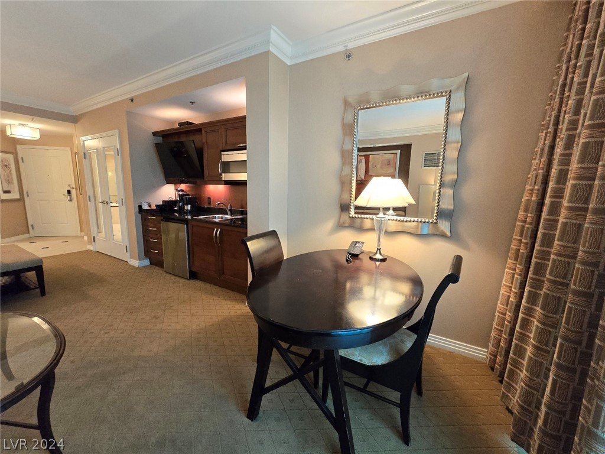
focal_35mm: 13
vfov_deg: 89.9
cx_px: 302
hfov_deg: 106.2
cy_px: 227
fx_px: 227
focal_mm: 2.2
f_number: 2.2
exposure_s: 1/60.2
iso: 1000
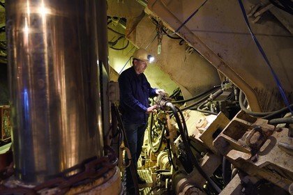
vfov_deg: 53.1
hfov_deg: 73.7
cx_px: 146
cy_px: 98
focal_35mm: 24
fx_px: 195
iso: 1600
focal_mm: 24
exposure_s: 1.3
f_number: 5
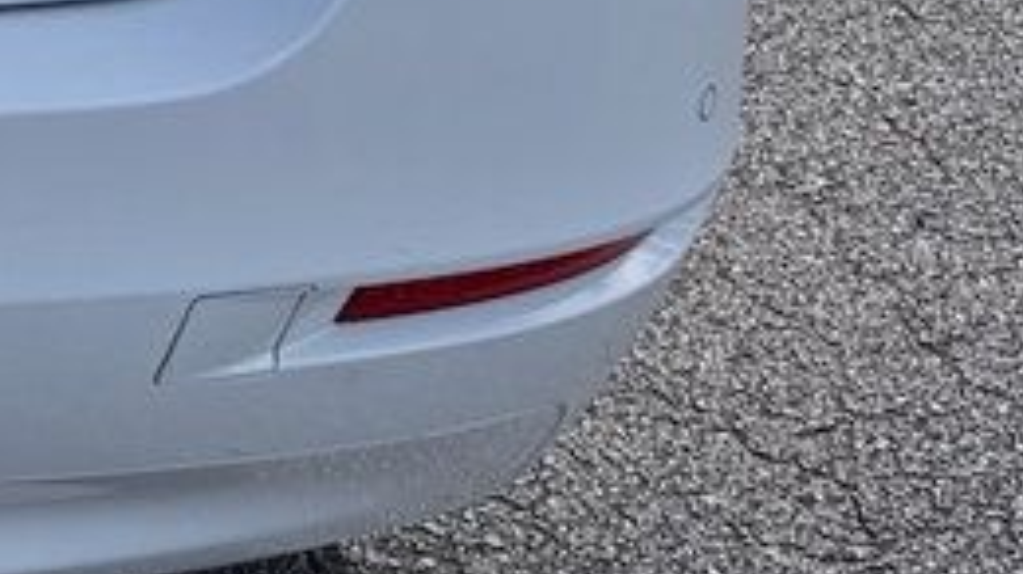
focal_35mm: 103
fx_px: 2793
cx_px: -704
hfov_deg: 17.6
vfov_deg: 10.9
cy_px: -503
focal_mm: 6.76
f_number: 1.78
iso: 80
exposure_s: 1/3145
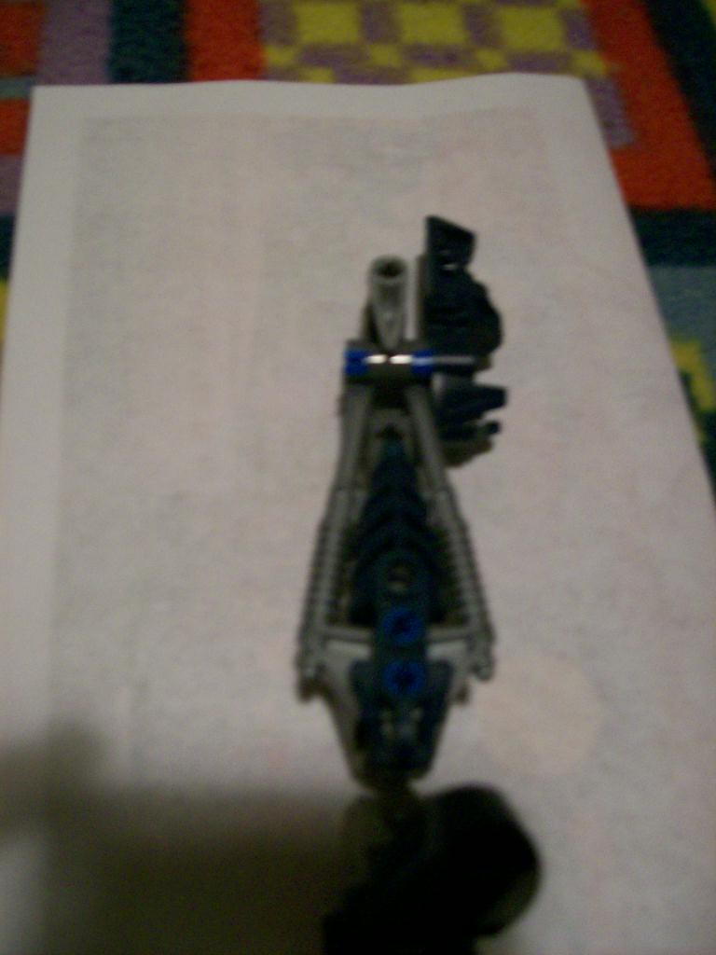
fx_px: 993
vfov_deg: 51.4
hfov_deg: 39.7
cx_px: 358
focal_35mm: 36
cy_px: 478
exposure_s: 1/18.5
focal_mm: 6
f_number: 2.7
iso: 160
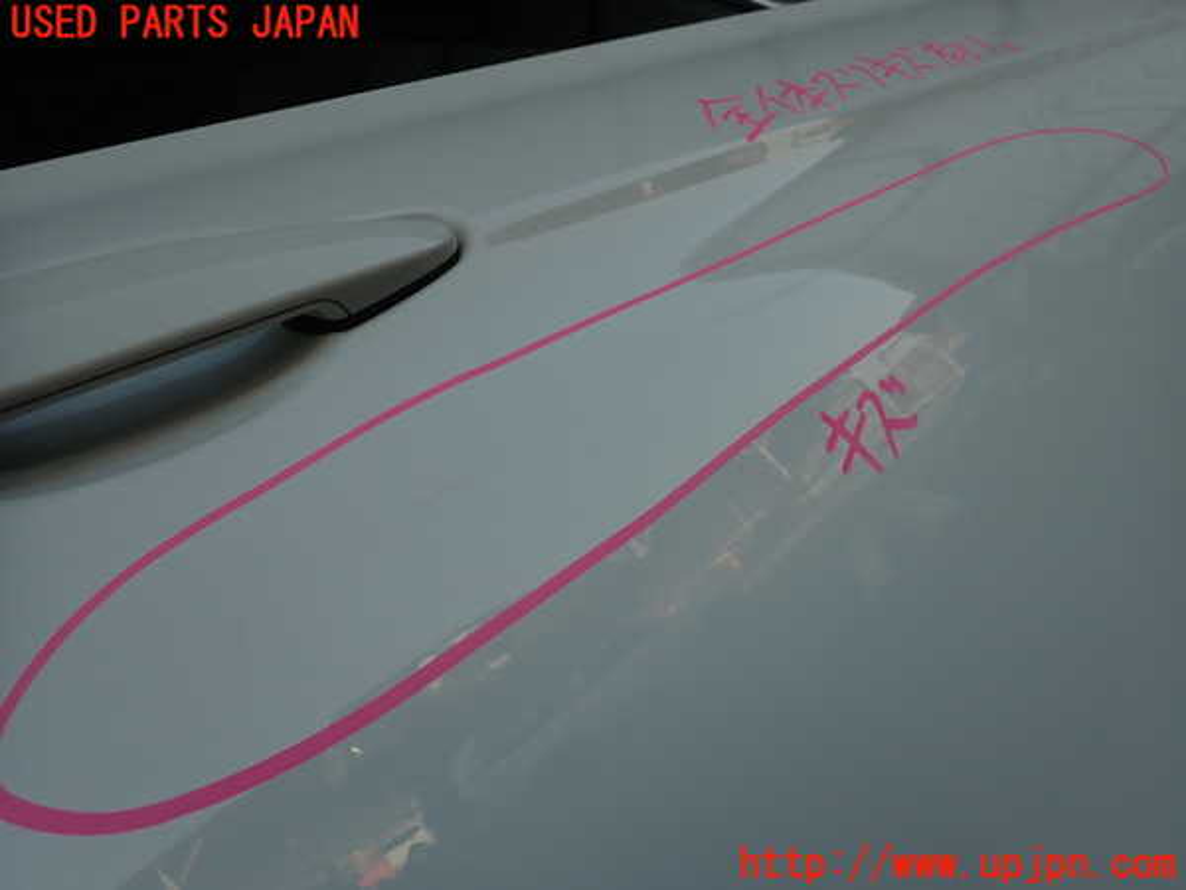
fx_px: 857
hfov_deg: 69.4
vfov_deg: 54.9
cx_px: 593
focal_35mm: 25
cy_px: 445
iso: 100
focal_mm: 4.5
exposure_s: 1/640
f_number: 2.8
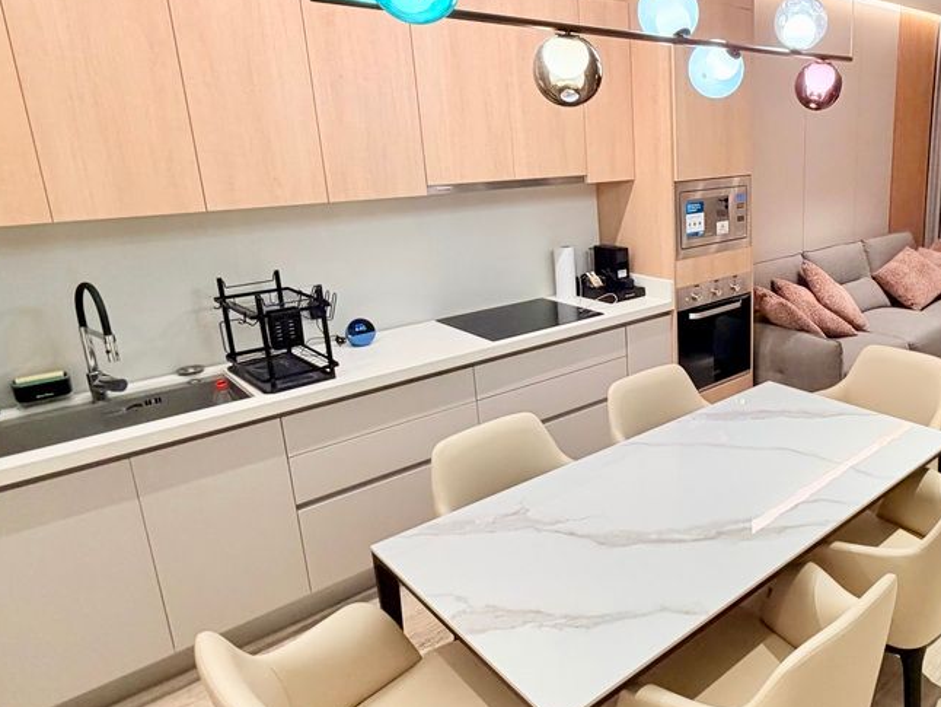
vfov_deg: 52.9
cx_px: 695
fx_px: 707
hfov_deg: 63.7
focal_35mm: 26
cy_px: 309
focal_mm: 2.22
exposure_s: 1/60
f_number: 2.2
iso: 200
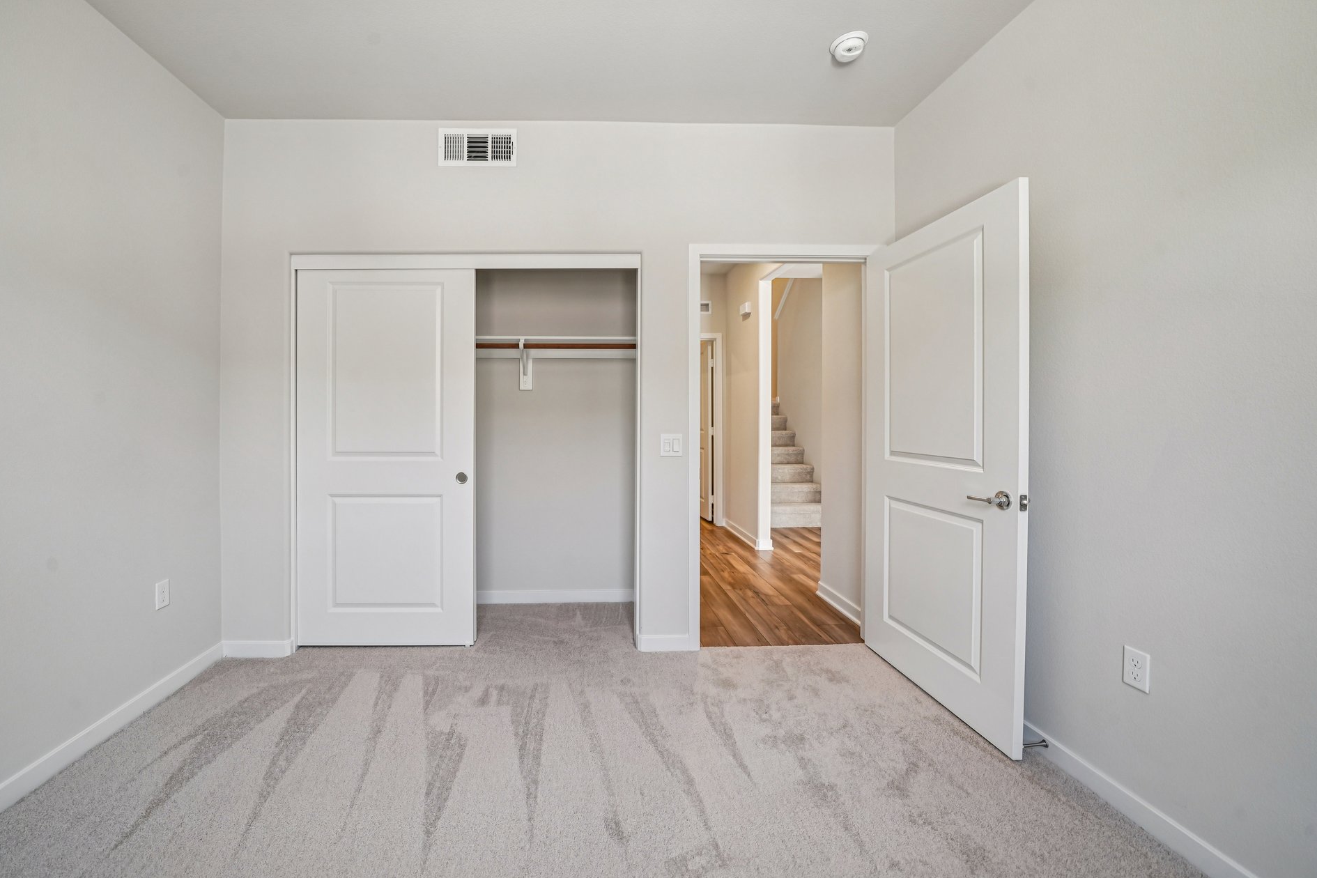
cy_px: 430
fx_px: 476
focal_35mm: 13
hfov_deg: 108.1
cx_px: 608
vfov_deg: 85.4
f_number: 8
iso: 400
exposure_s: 1/15
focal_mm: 12
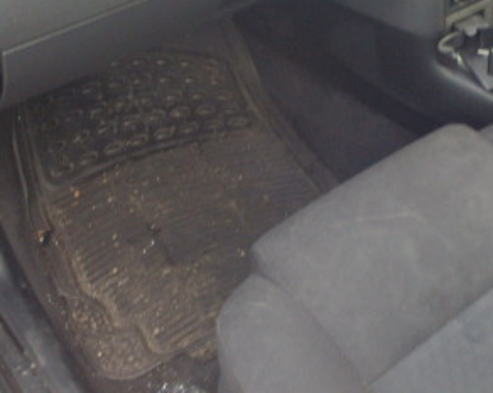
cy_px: 15
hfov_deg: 31.0
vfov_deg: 24.4
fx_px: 875
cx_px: 366
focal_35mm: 60
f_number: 3.9
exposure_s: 1/30
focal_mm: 5
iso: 200
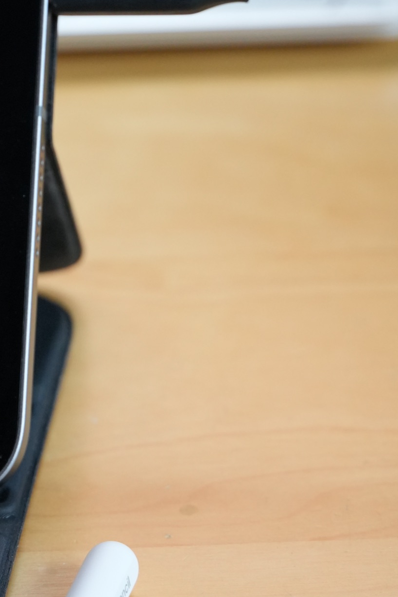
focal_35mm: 171
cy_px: 312
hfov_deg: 8.0
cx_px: 114
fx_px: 2835
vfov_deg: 12.0
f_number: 5.6
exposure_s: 1/125
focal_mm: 70
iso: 2000
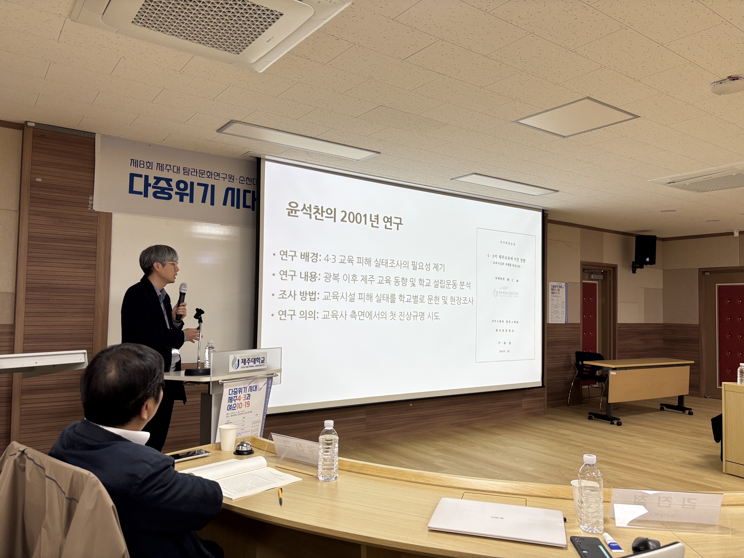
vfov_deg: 53.1
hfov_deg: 67.3
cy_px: 279
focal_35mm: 26
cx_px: 372
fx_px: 559
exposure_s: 1/120
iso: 80
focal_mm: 5.96
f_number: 1.6
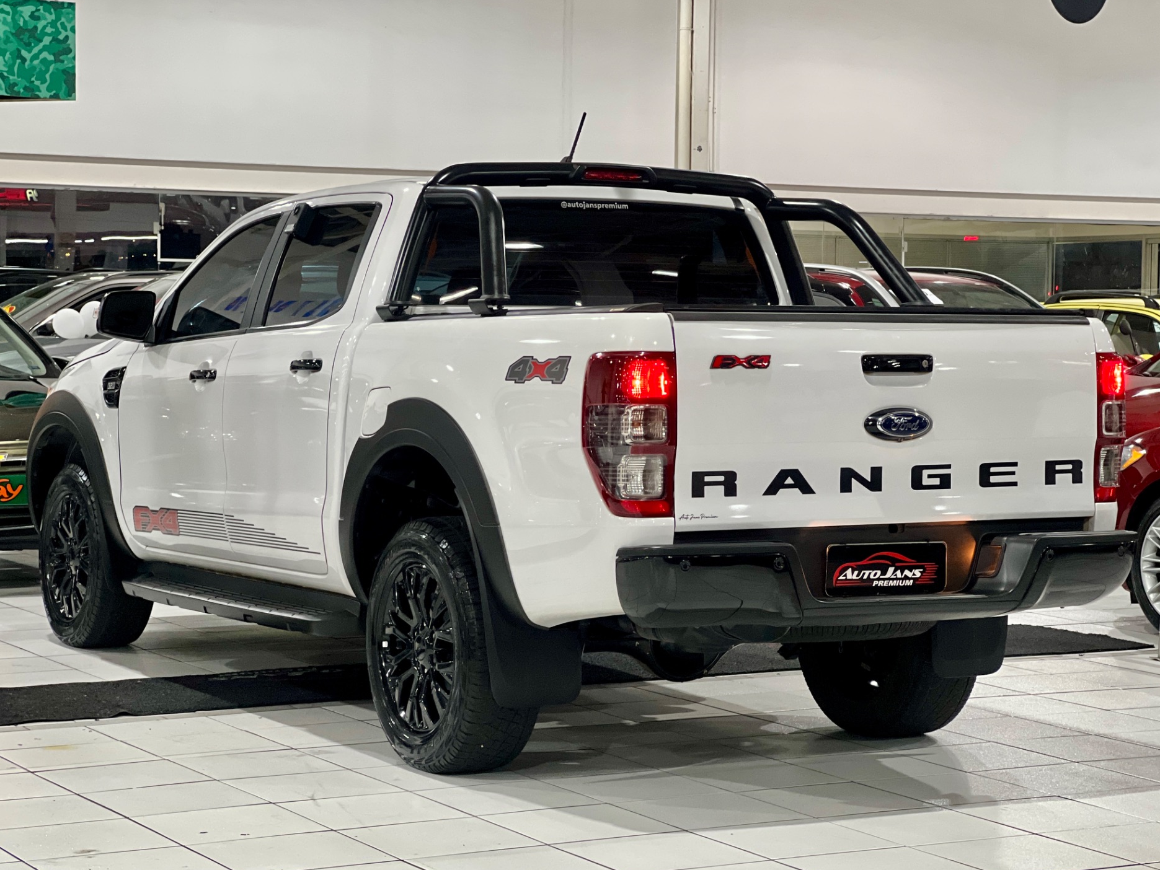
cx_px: 591
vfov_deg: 18.7
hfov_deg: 24.7
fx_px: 2648
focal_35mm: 79
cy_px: 439
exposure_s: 1/40
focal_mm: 9
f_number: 2.8
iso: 400
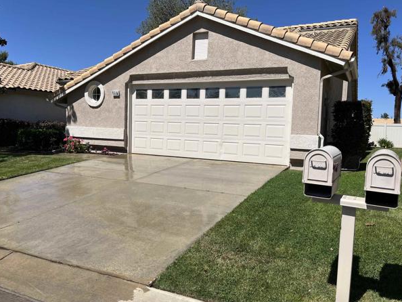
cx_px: 204
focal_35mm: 28
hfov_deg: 63.4
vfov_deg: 49.8
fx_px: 325
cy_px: 151
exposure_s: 1/6173
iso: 50
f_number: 1.6
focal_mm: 5.1
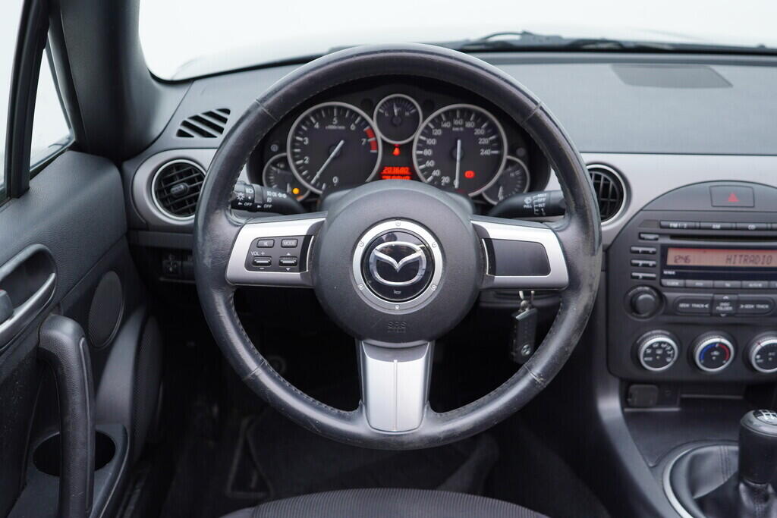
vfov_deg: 36.9
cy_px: 259
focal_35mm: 36
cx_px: 388
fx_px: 777
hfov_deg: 53.1
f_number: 2.8
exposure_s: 1/40
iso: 125
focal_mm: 24
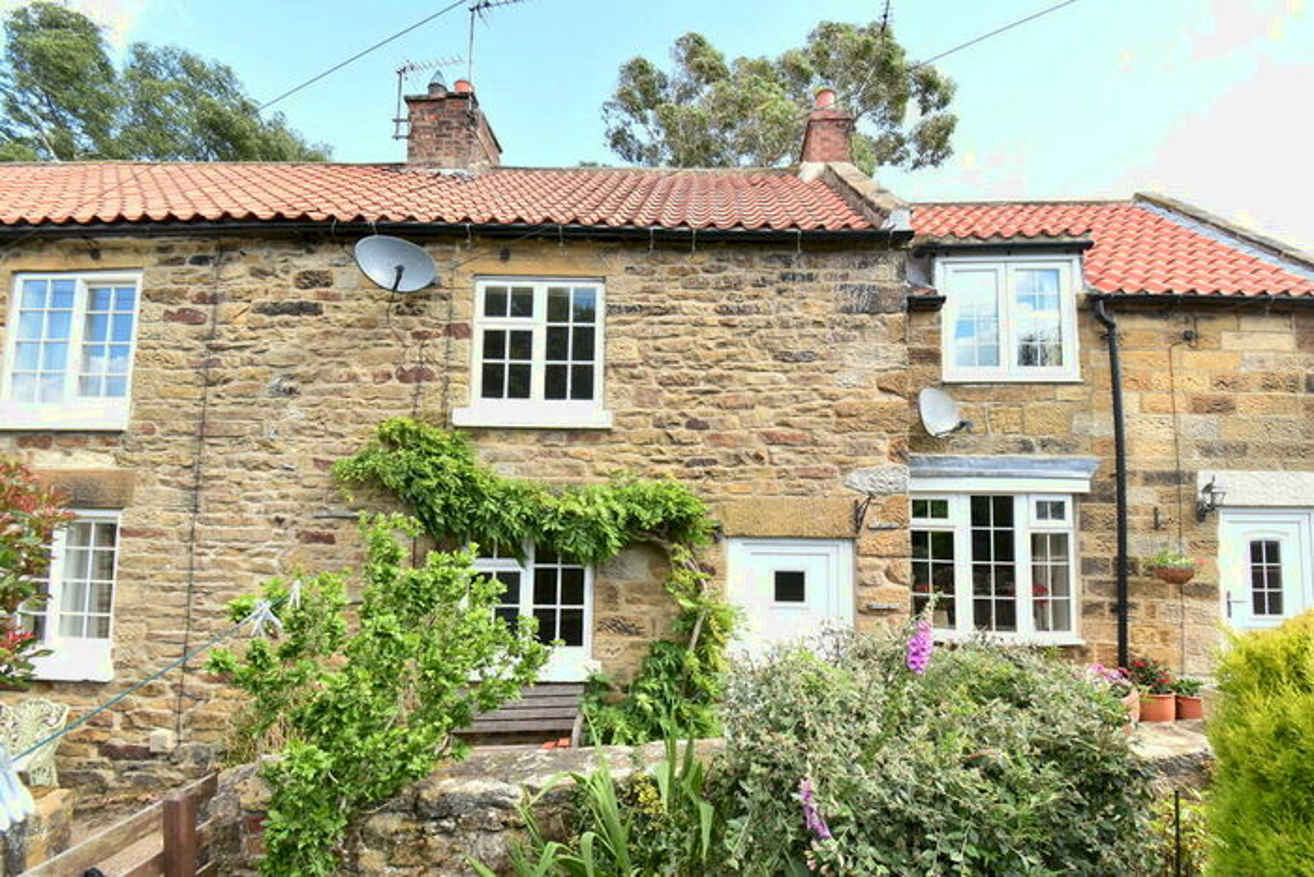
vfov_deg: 77.4
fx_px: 548
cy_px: 438
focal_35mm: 15
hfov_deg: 100.4
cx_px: 657
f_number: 7.1
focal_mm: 10
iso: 250
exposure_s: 1/100
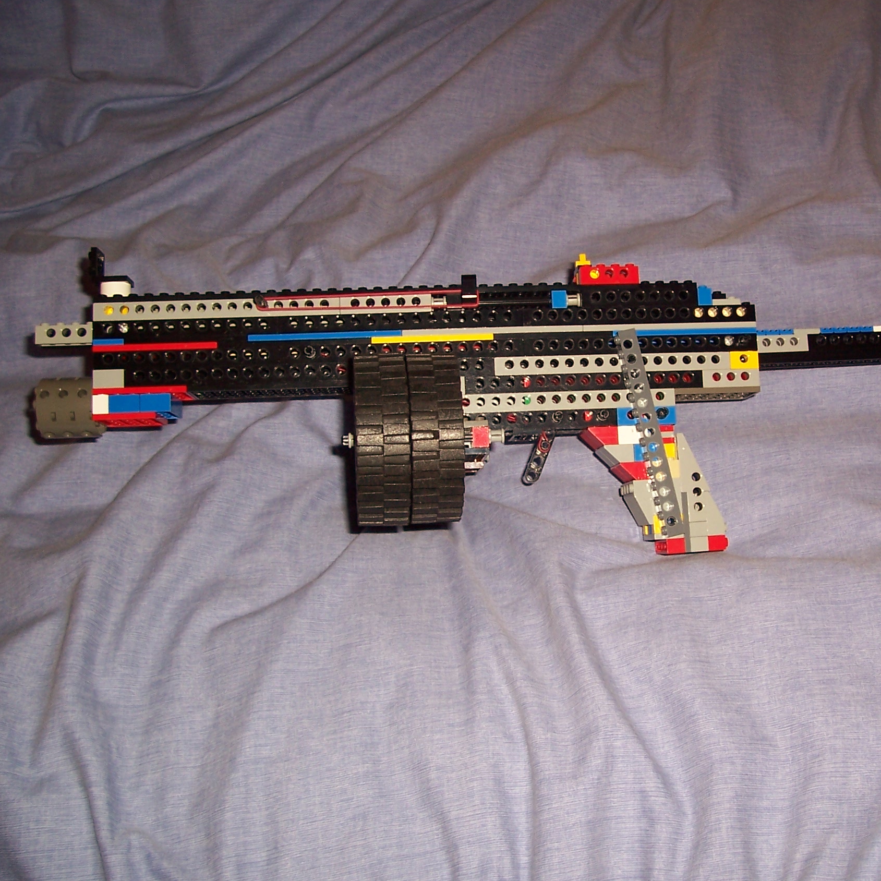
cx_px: 584
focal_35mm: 41
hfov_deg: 40.4
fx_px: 1181
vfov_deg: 40.9
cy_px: 435
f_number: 2.7
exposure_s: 1/60
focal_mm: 5.6
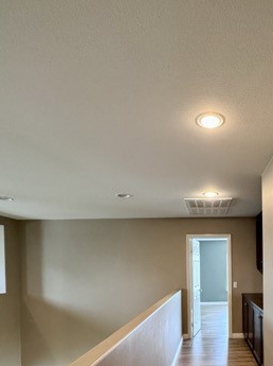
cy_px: 273
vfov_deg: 63.6
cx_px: 213
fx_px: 274
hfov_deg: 50.2
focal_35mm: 26
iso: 250
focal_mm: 2.22
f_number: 2.2
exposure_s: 1/60
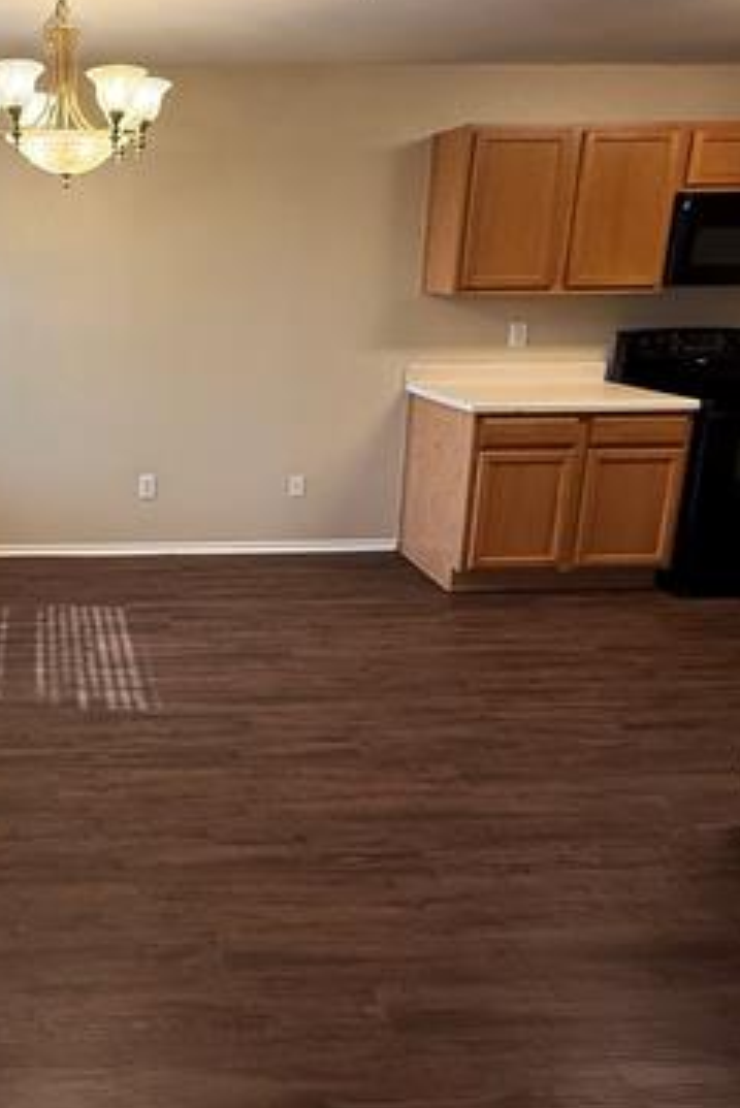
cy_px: 424
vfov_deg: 68.4
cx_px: 59
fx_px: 801
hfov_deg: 44.6
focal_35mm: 26
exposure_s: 1/120
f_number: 2.2
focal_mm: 2.22
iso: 320
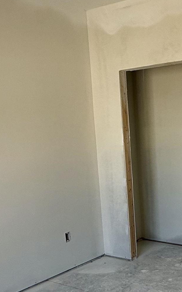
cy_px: 194
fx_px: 365
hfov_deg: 26.4
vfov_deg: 42.9
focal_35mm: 46
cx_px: 186
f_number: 2.2
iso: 64
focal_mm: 2.22
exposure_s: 1/113
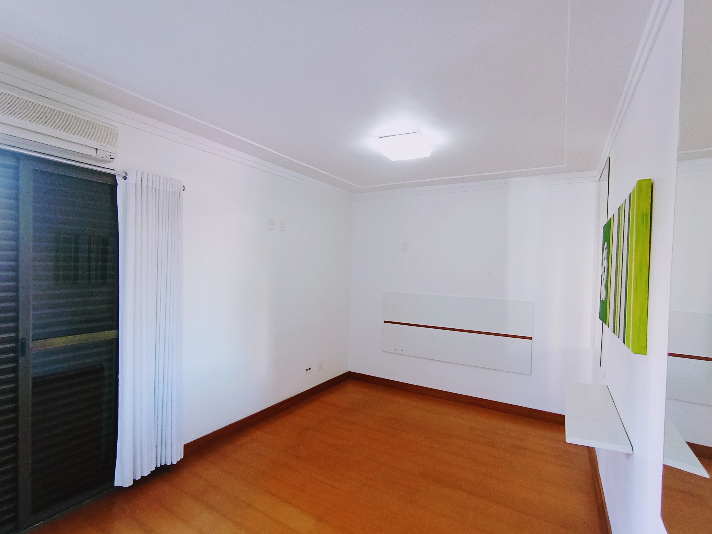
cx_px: 356
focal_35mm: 17
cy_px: 274
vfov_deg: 74.7
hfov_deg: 91.0
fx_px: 350
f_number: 2.2
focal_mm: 1.65
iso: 261
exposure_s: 1/30
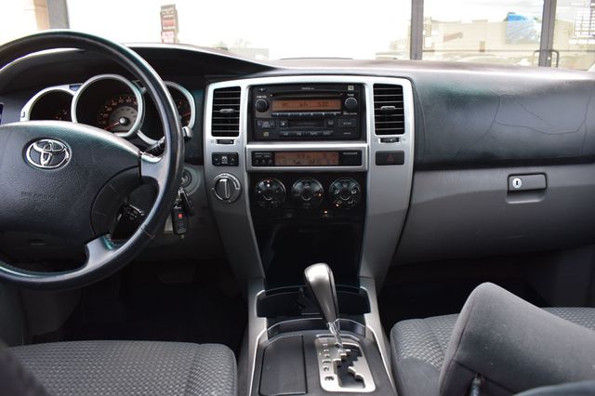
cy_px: 198
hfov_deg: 67.4
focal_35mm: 27
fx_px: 446
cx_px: 298
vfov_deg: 47.9
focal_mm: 18
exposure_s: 1/30
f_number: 7.1
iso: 400
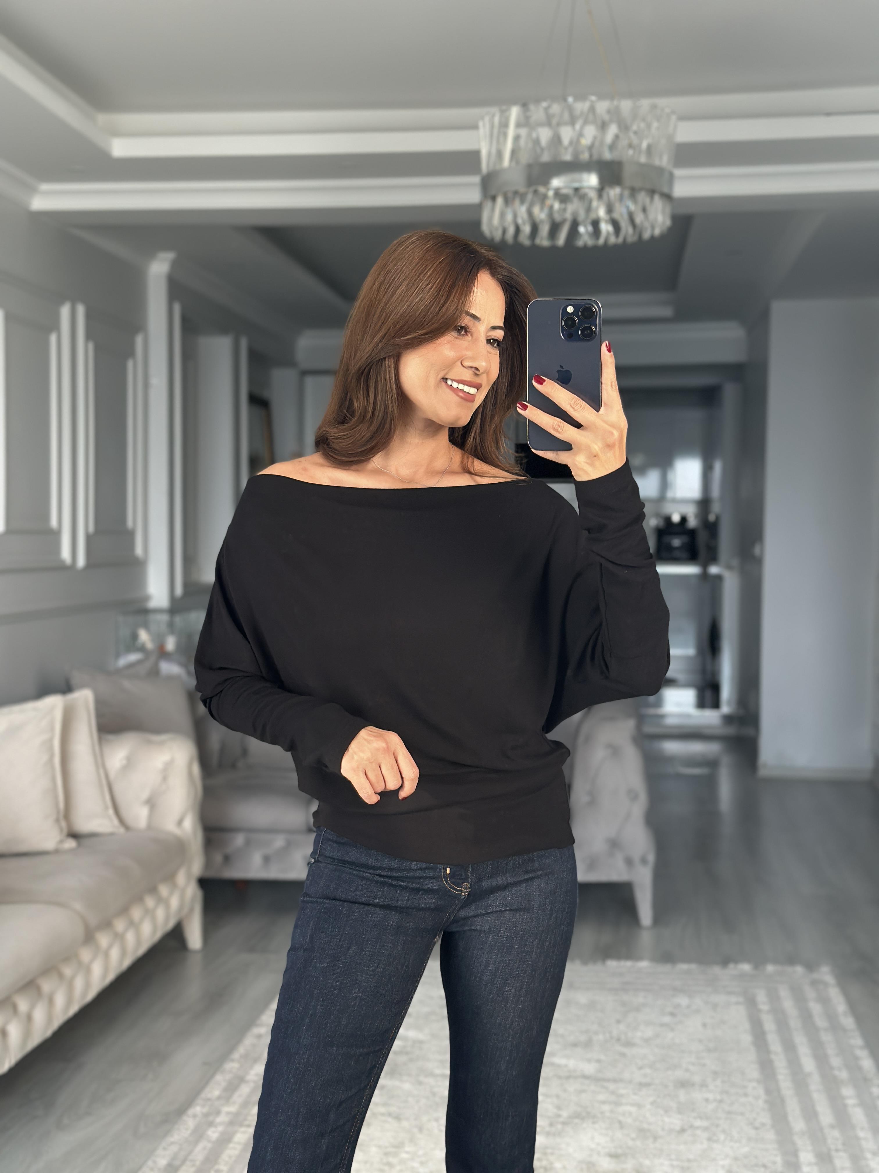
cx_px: 440
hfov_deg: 30.3
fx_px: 1625
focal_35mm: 48
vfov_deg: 39.7
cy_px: 586
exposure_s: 1/155
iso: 100
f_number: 1.78
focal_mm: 6.86
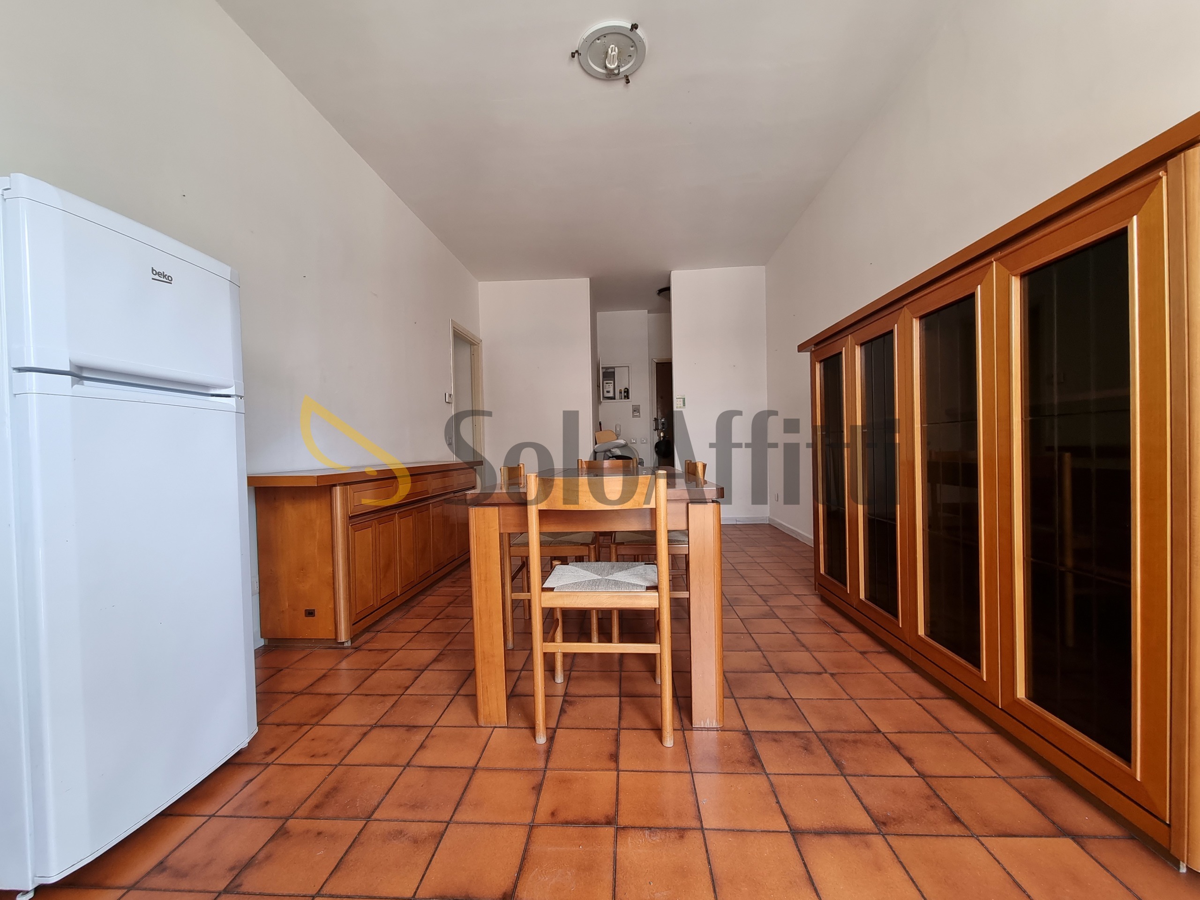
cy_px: 450
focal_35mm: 13
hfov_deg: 106.2
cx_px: 600
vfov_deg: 89.9
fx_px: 451
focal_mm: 2.2
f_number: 2.2
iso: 125
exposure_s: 1/50
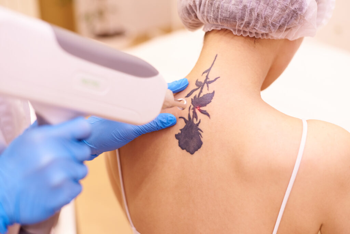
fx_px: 486
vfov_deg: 27.0
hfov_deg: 39.6
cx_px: 175
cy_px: 117
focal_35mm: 50
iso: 800
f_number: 2.5
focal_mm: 50
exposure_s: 1/100
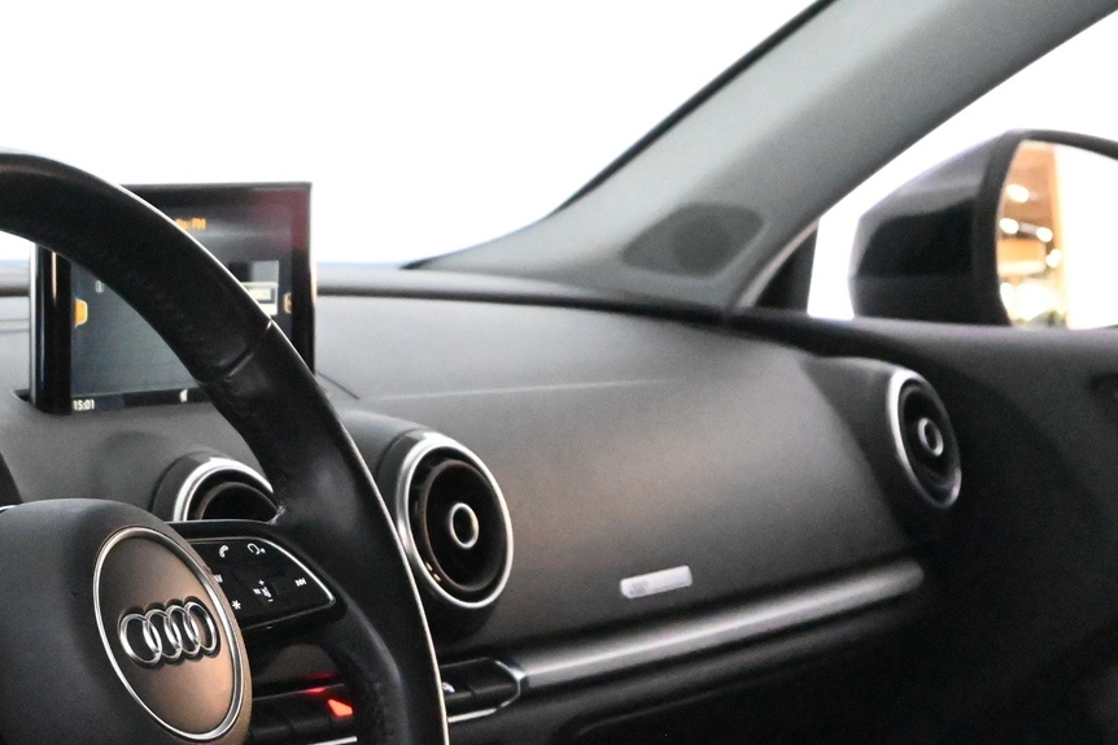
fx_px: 4377
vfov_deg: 9.7
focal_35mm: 141
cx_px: 294
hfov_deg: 14.5
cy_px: 620
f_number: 6.3
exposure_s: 1/80
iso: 22800
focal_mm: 50
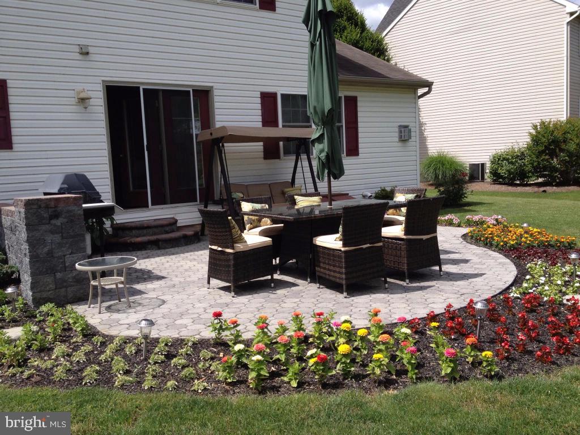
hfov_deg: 52.6
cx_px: 290
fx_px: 586
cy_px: 218
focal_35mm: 35
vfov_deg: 40.7
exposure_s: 1/1623
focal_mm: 4.28
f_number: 2.4
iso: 64
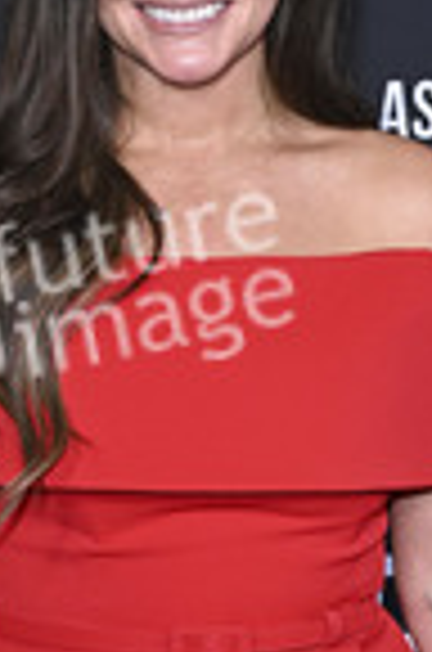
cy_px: 526
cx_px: 194
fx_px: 2297
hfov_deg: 10.7
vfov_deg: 16.1
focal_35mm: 127
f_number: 5.6
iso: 1600
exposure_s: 1/200
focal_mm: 46
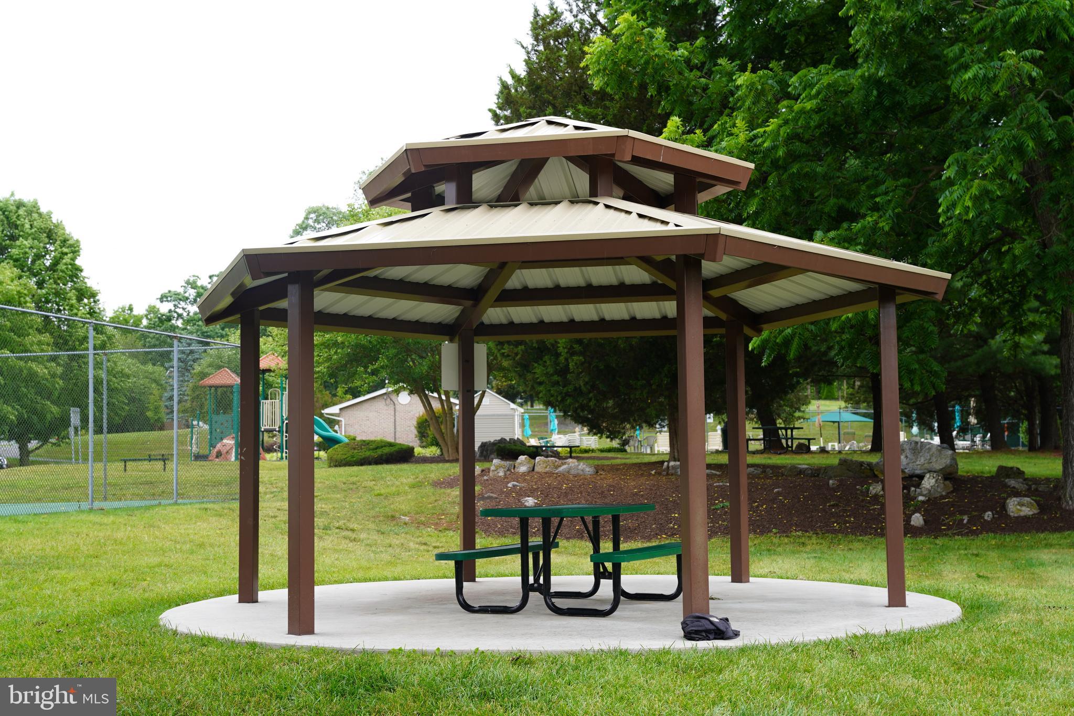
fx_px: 1444
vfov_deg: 27.8
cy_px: 358
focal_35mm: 48
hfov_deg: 40.8
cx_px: 537
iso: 100
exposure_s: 1/100
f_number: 5
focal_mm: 48.4
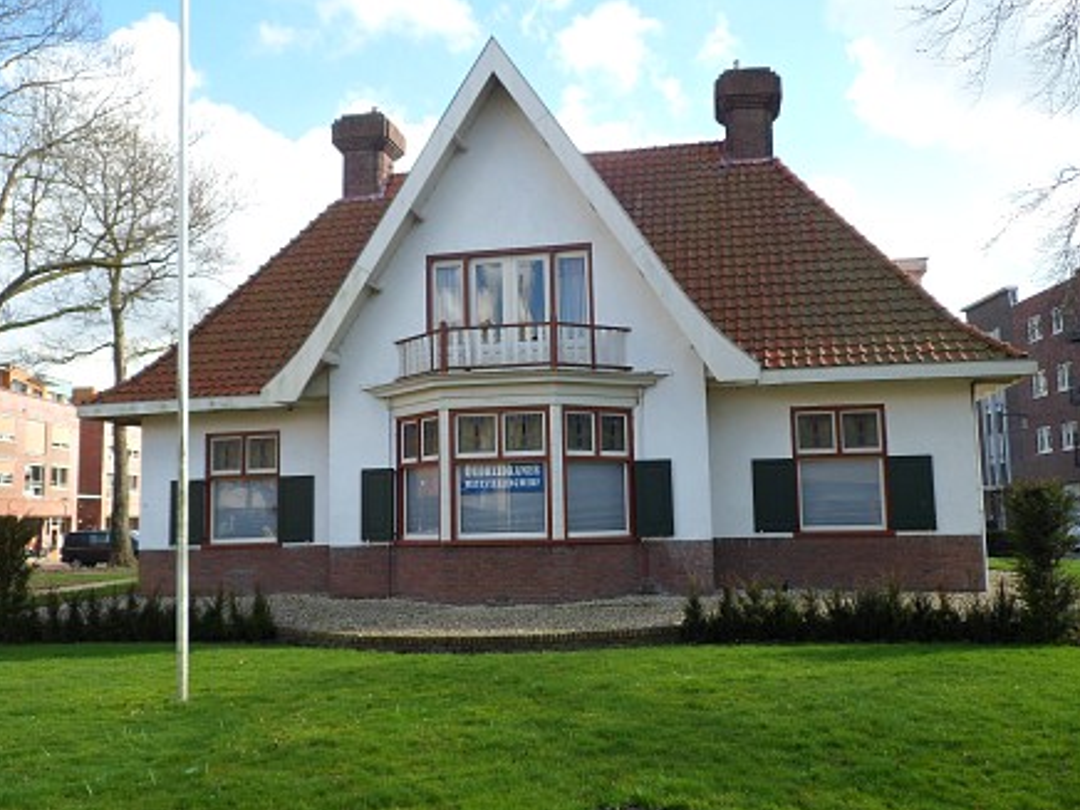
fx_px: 998
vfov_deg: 44.2
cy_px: 399
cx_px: 540
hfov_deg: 56.8
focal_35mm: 32
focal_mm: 5.3
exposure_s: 1/250
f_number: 3.5
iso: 80
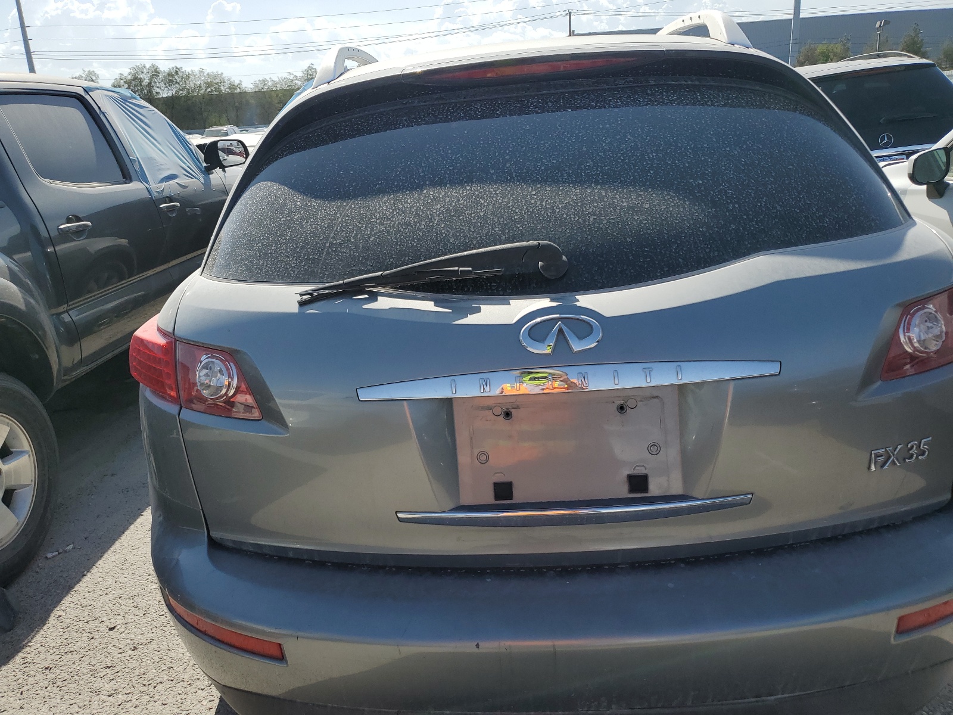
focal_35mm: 26
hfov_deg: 67.3
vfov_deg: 53.1
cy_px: 358
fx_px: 716
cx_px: 476
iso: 50
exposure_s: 1/5000
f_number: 1.5
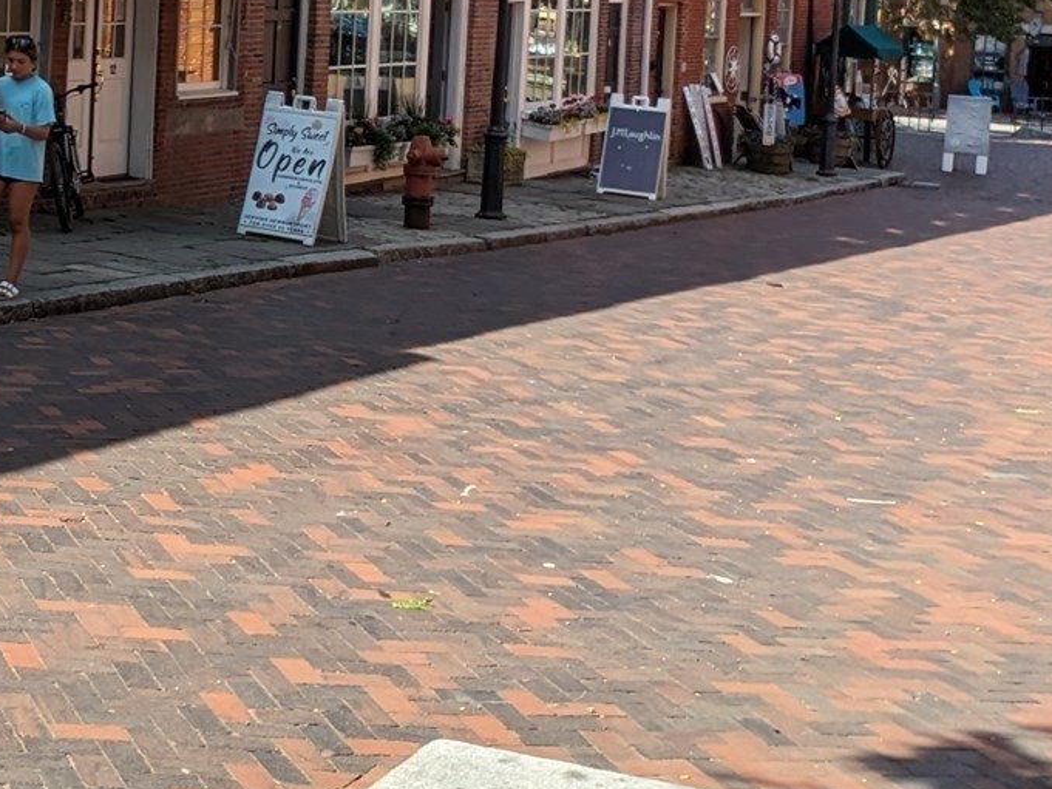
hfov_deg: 25.4
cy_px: 29
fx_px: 2189
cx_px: -54
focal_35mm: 72
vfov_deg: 19.9
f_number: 1.85
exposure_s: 1/1364
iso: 45
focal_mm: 6.81
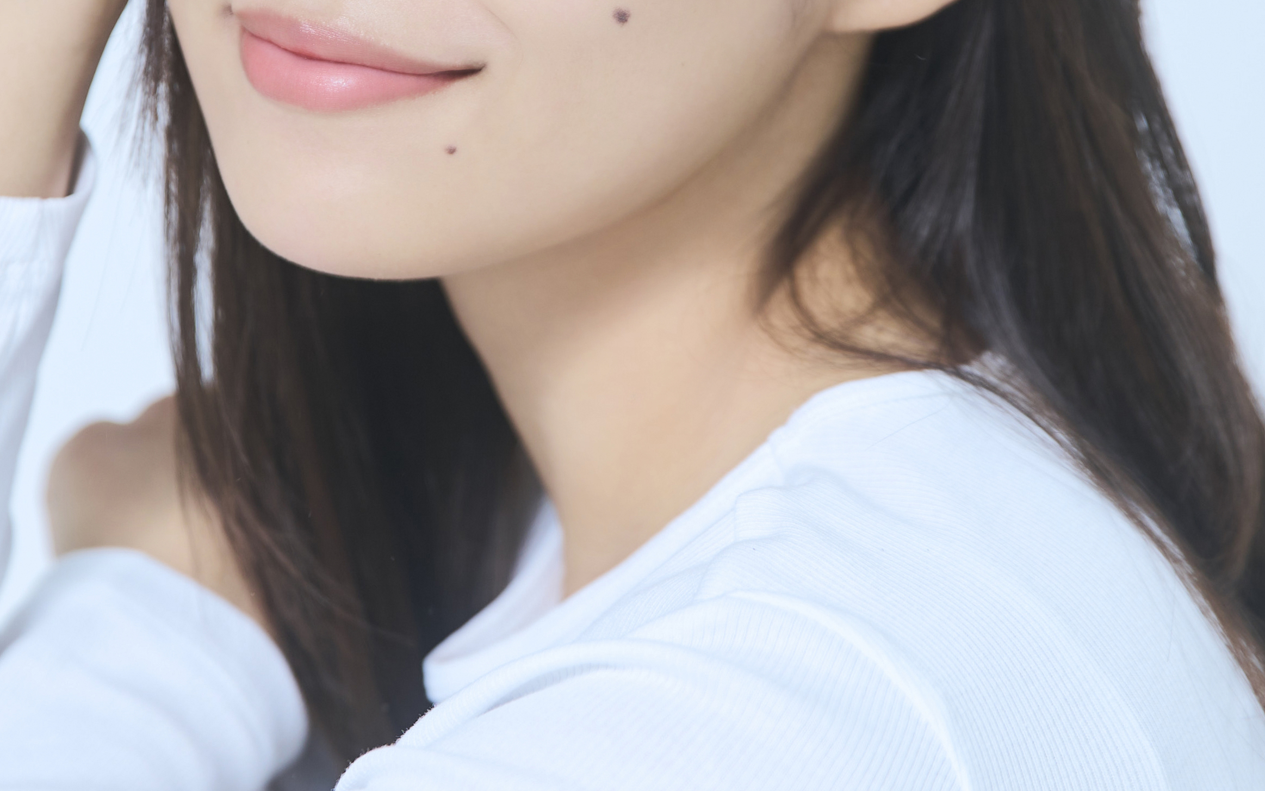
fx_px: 6344
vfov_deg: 7.1
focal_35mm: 184
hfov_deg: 11.4
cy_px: 89
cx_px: 513
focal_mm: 70
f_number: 2.8
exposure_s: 1/125
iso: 100
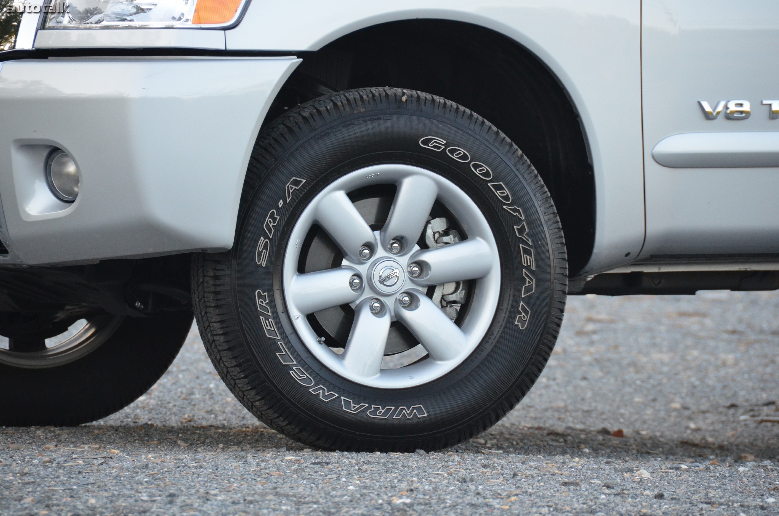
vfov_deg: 4.6
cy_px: 258
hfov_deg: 6.9
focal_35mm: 300
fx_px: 6478
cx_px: 390
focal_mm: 200
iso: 1600
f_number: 5.6
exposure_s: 1/320
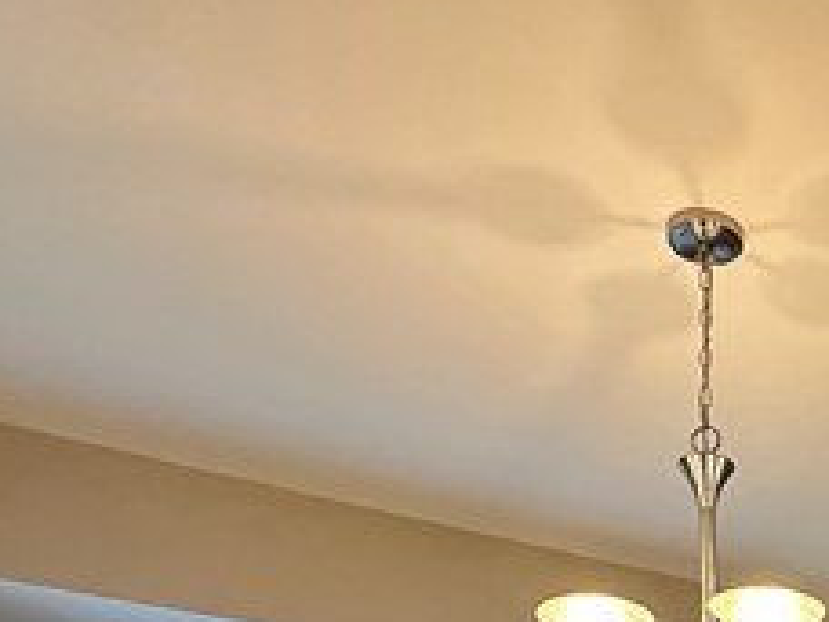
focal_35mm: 63
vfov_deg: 18.0
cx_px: 974
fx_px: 1509
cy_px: 1149
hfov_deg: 27.4
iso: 250
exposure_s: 1/120
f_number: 2.2
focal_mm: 2.22
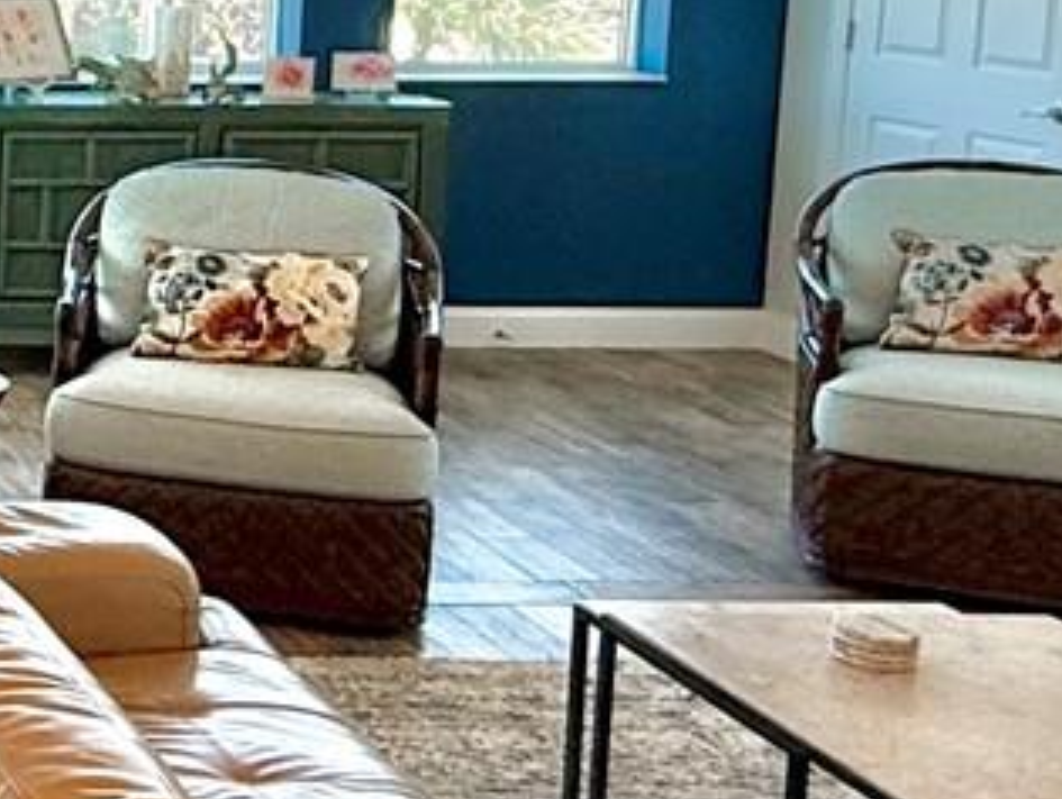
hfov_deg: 21.3
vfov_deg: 20.5
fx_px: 2181
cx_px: -684
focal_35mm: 71
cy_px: 125
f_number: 2.2
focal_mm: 2.22
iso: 80
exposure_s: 1/120
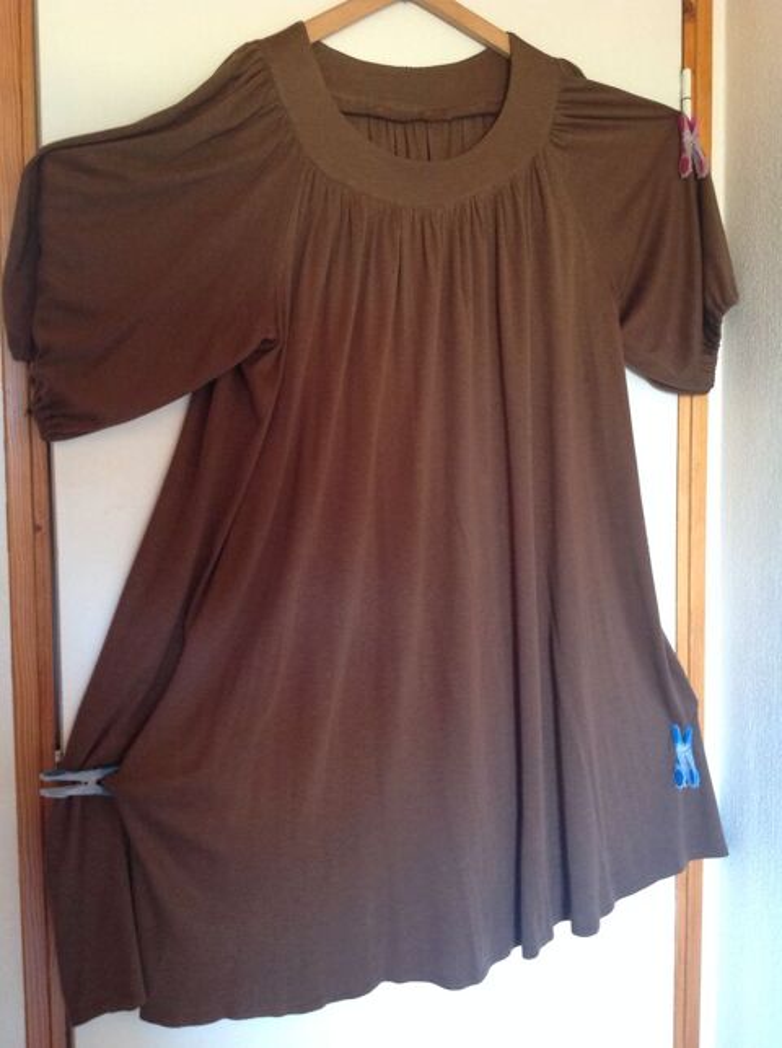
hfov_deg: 40.6
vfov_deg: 52.7
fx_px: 1057
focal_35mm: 35
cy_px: 524
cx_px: 391
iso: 250
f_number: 2.4
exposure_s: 1/15
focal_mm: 4.28
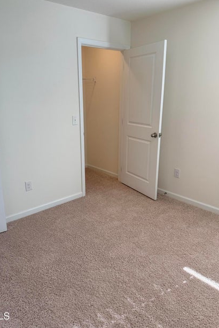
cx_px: 96
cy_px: 161
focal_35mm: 26
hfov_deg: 49.5
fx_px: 237
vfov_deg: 69.4
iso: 64
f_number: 1.78
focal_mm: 6.76
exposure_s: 1/262
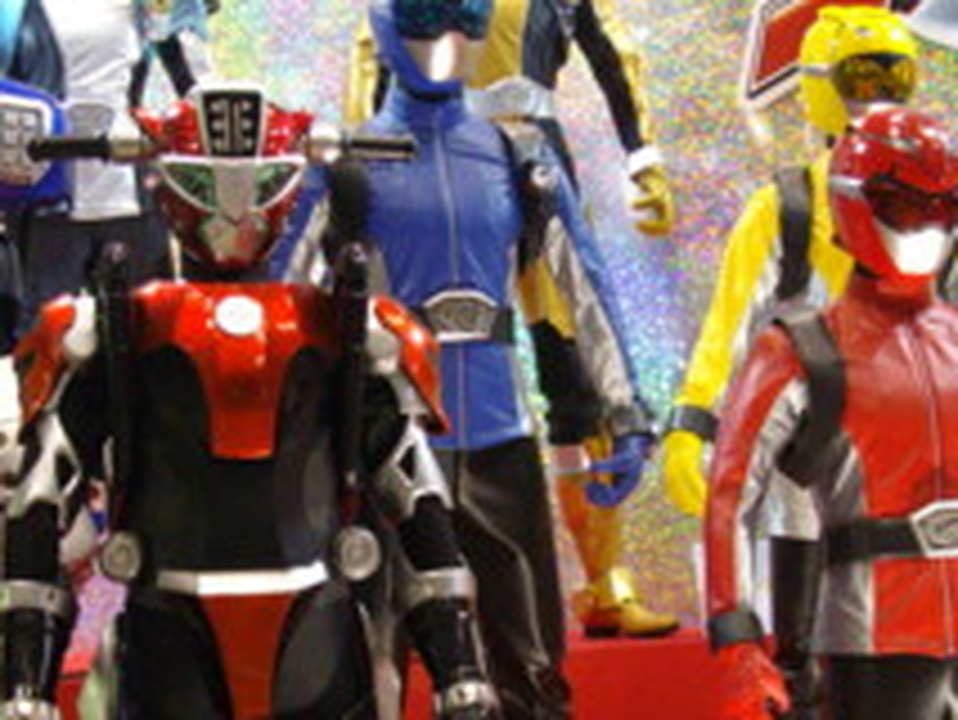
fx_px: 2104
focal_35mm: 76
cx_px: 418
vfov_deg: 19.4
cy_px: 436
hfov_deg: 25.6
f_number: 2.7
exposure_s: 1/60
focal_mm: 6
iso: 320
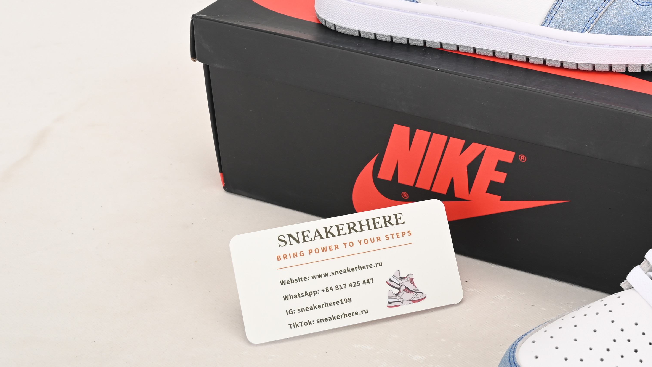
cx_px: 583
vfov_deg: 13.1
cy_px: 111
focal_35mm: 92
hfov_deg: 22.6
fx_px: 1591
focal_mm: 44
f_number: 11
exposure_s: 1/200
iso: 100
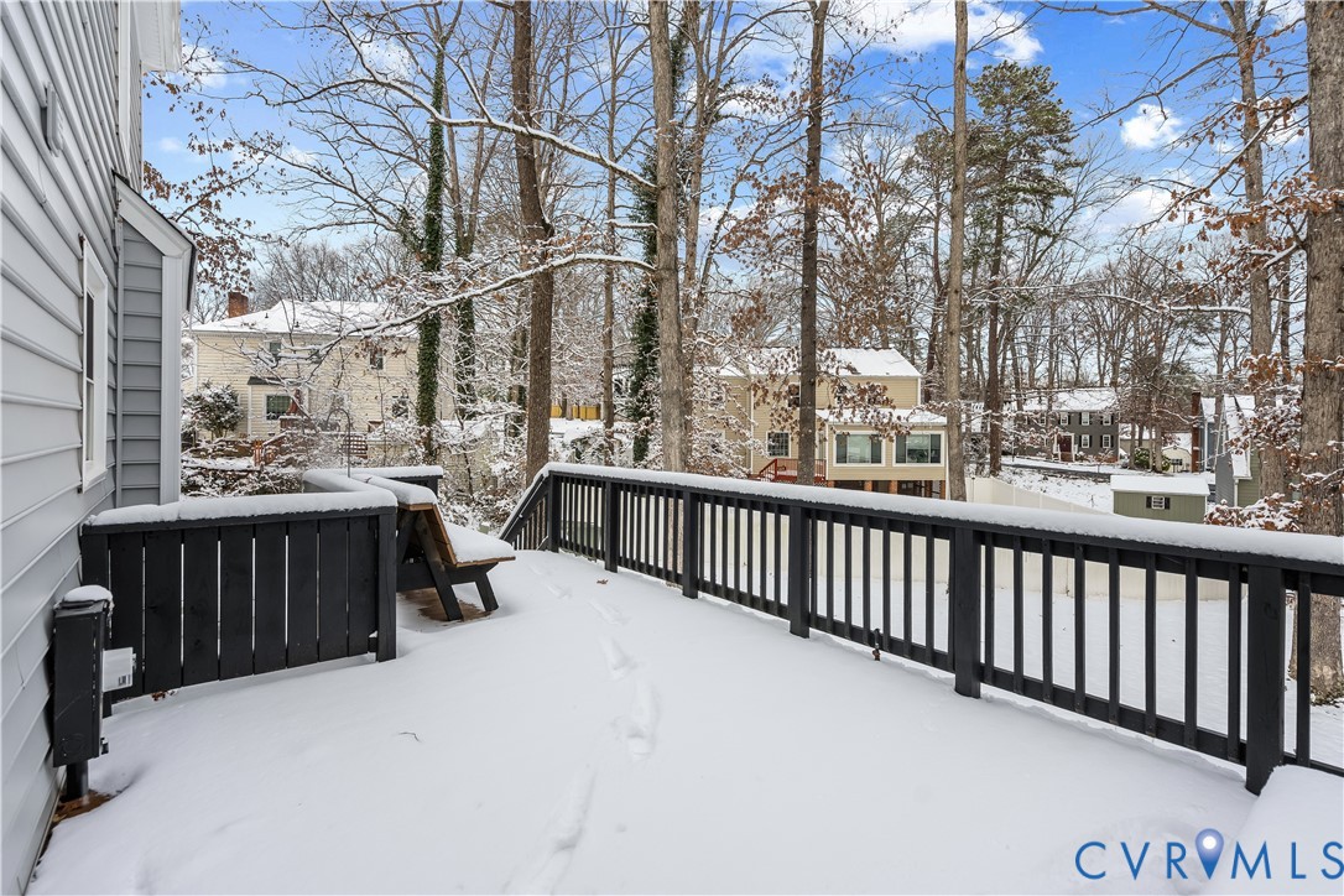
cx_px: 672
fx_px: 597
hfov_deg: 96.7
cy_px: 448
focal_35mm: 16
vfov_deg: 73.7
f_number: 6.3
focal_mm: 16
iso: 400
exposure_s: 1/200
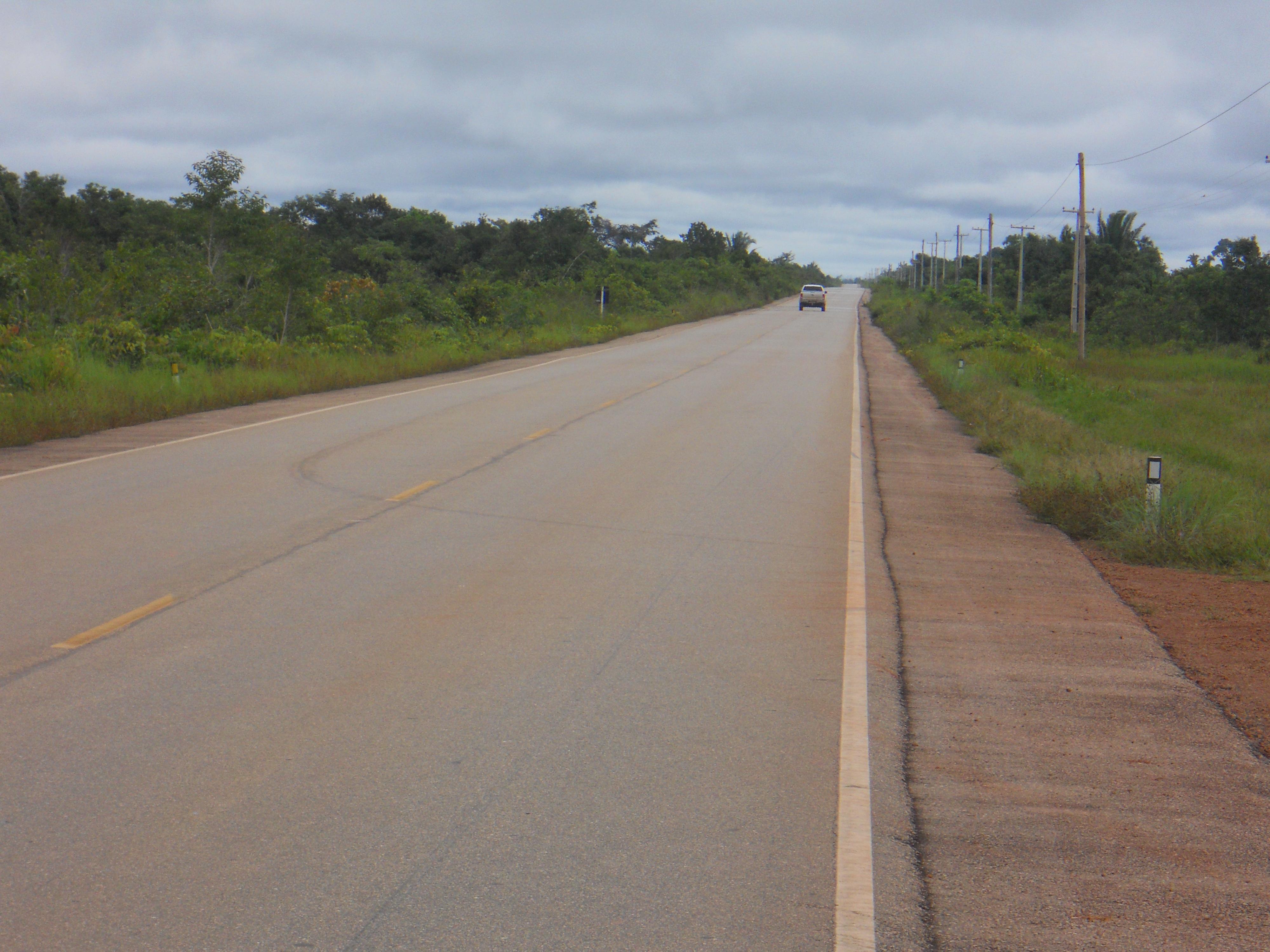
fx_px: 5136
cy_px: 476
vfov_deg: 10.6
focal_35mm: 140
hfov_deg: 14.1
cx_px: 635
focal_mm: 25
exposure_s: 1/500
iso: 125
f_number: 6.6
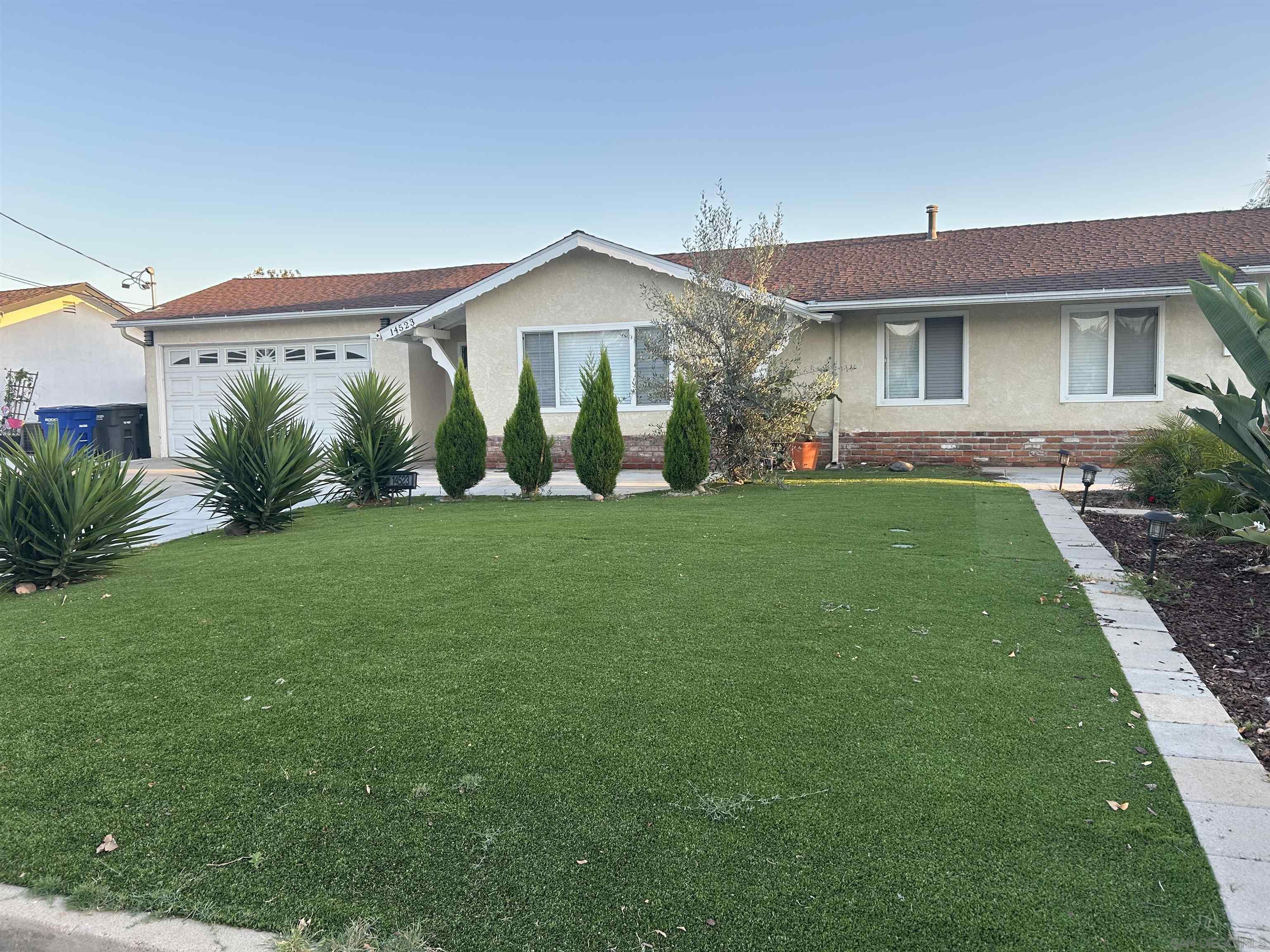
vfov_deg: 53.1
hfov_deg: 67.3
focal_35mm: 26
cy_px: 476
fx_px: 954
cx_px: 635
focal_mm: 5.7
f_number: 1.5
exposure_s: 1/473
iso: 50
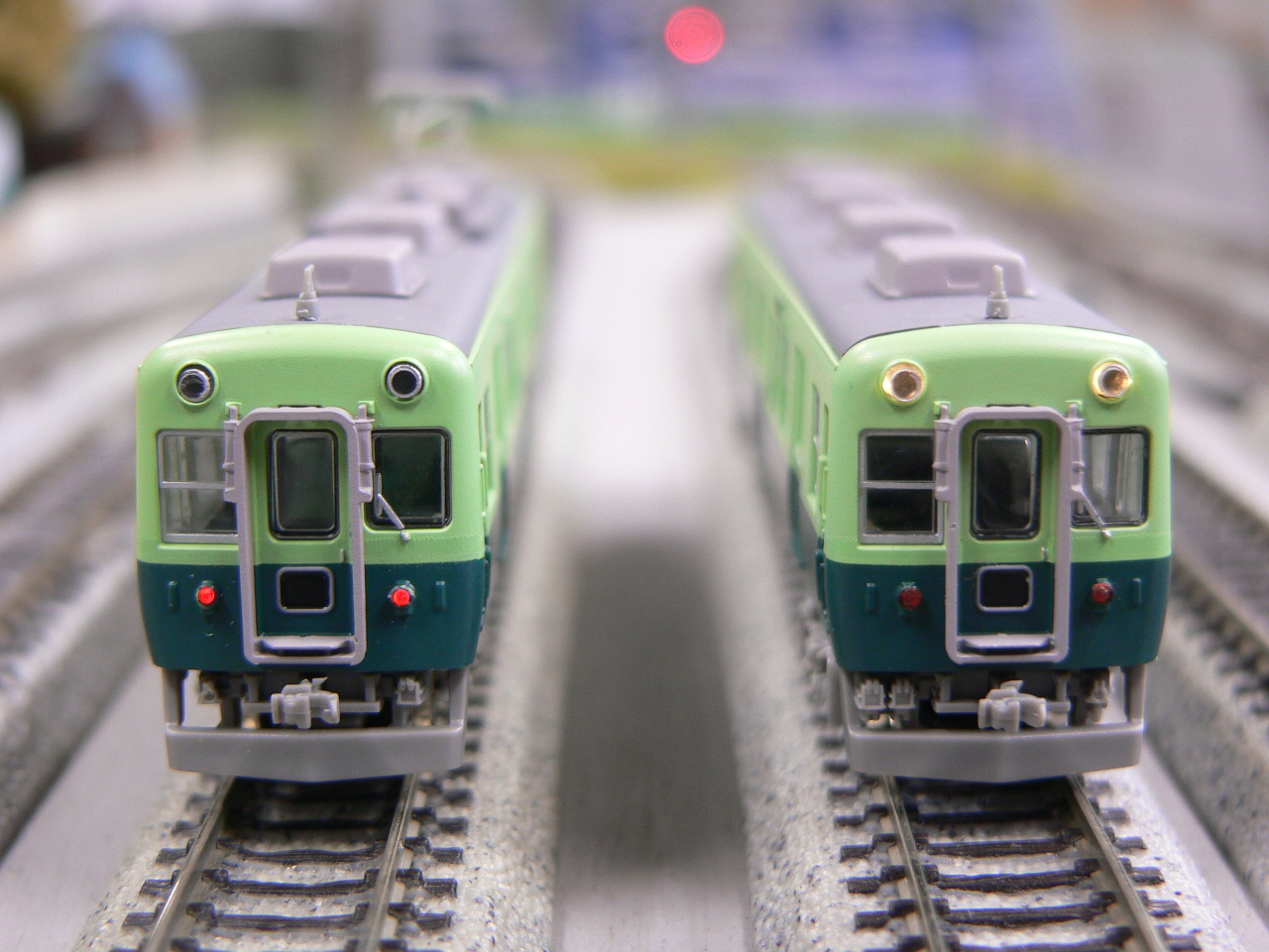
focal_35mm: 67
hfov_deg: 29.0
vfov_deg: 21.9
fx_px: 2456
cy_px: 476
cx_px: 634
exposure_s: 1/5
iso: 100
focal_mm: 11.1
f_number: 2.8
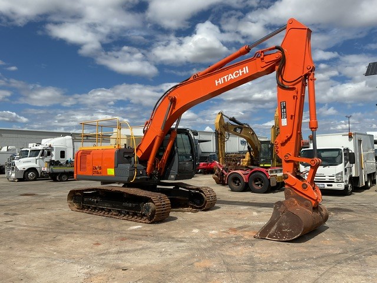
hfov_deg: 61.7
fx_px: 316
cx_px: 188
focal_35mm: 29
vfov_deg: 48.2
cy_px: 142
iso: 16
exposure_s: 1/3788
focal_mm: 3
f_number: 1.8
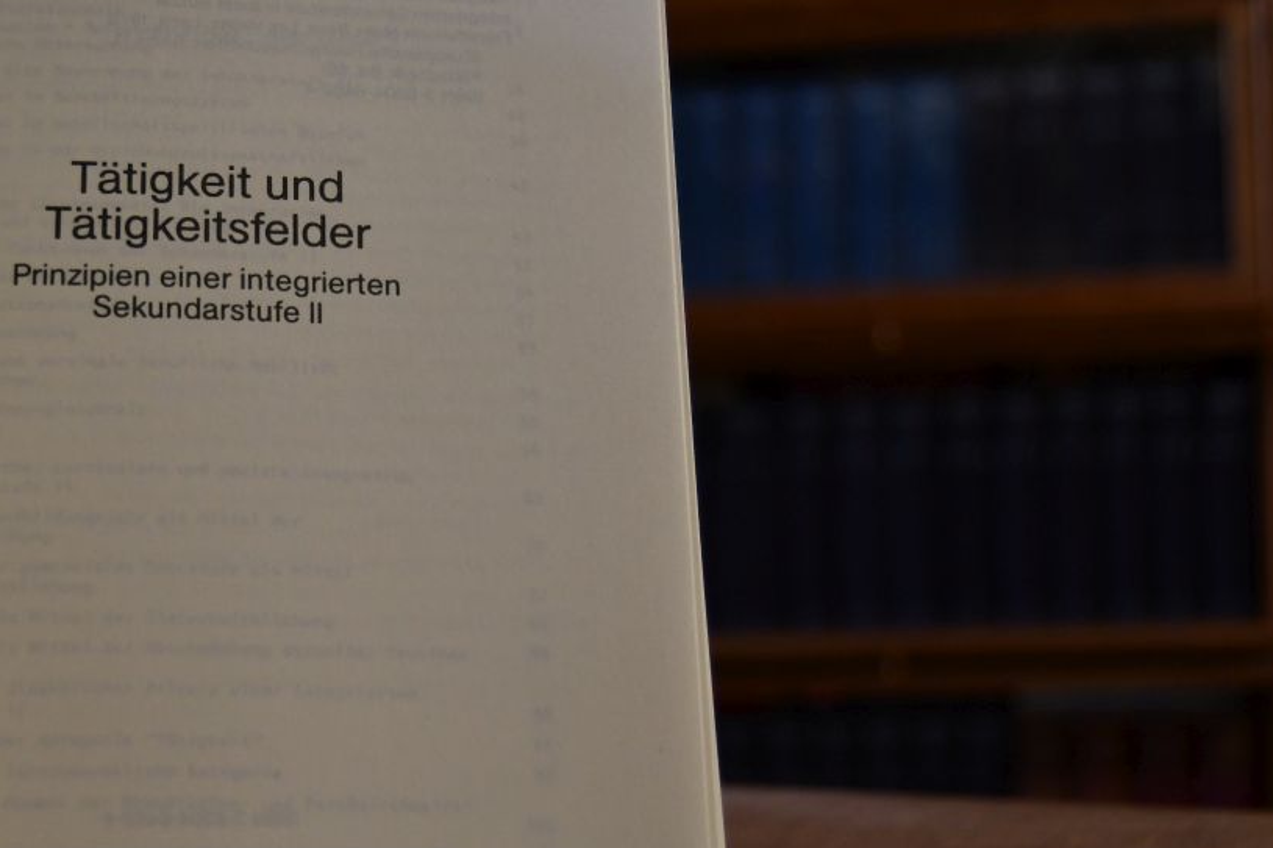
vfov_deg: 20.3
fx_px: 2369
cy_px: 516
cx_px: 316
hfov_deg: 29.6
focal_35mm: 67
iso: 800
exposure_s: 1/250
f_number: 4
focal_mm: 26
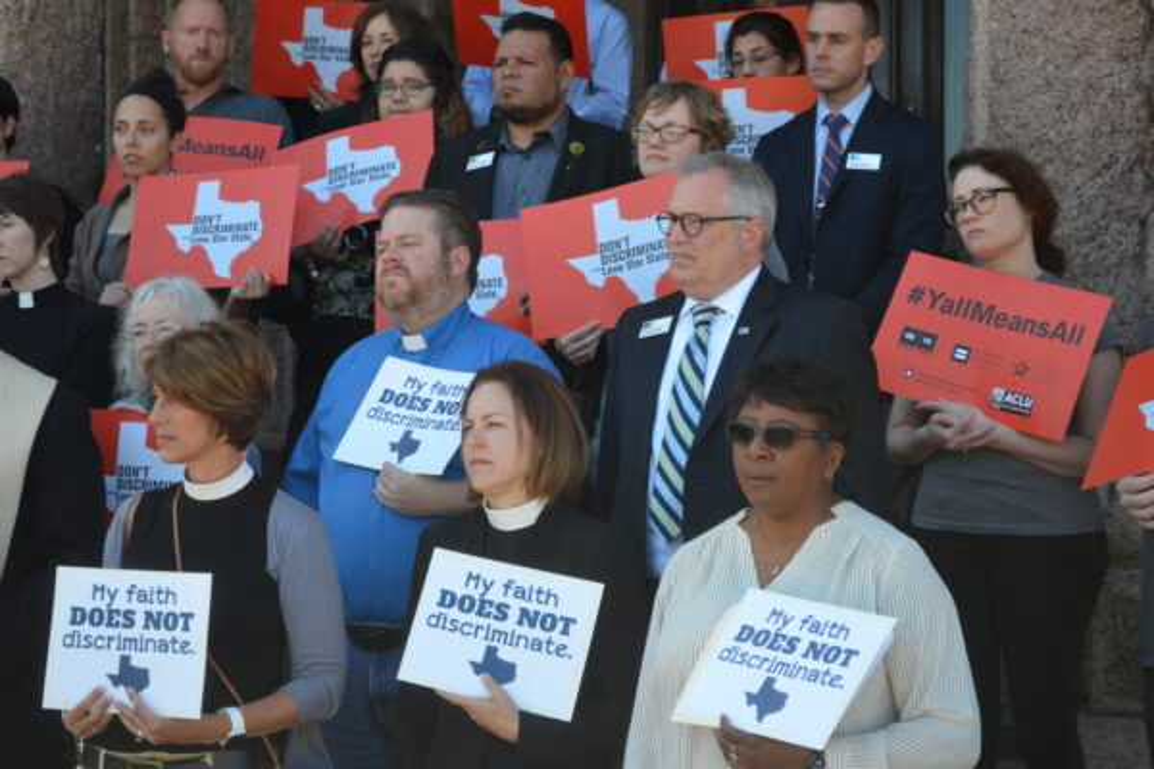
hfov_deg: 24.6
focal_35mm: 82
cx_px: 577
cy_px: 384
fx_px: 2644
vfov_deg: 16.6
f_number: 6.3
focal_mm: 55
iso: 200
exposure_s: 1/160
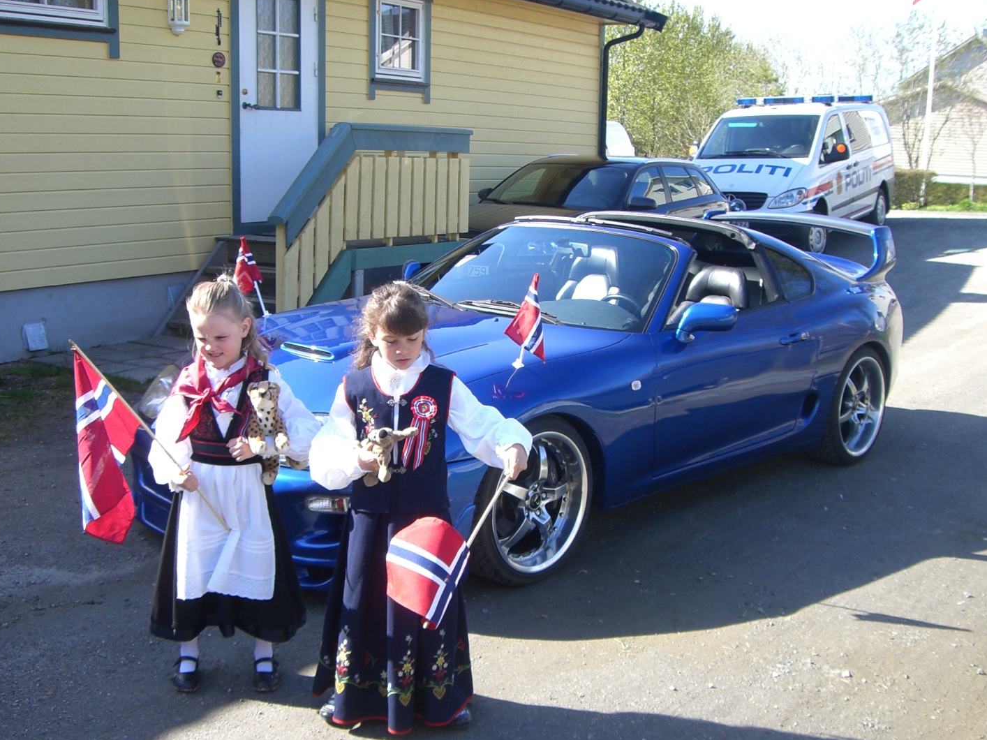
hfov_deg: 43.9
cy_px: 413
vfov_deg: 33.6
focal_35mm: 43
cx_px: 480
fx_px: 1226
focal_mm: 6.2
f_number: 2.7
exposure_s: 1/320
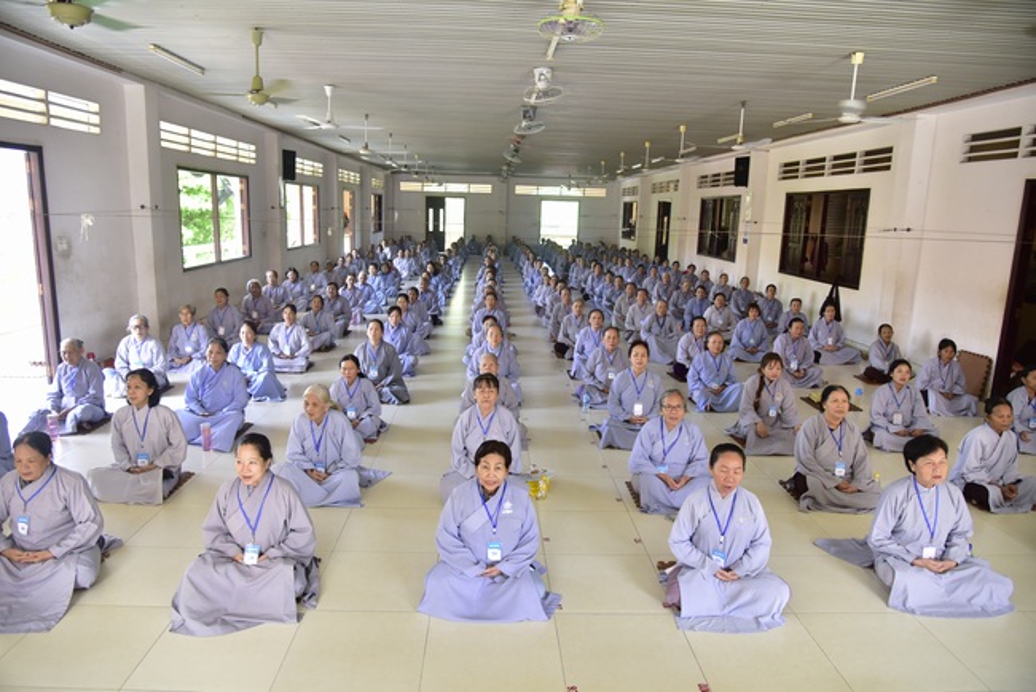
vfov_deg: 53.2
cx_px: 518
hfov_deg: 73.7
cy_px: 346
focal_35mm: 24
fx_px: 691
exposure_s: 1/125
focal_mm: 24
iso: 800
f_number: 4
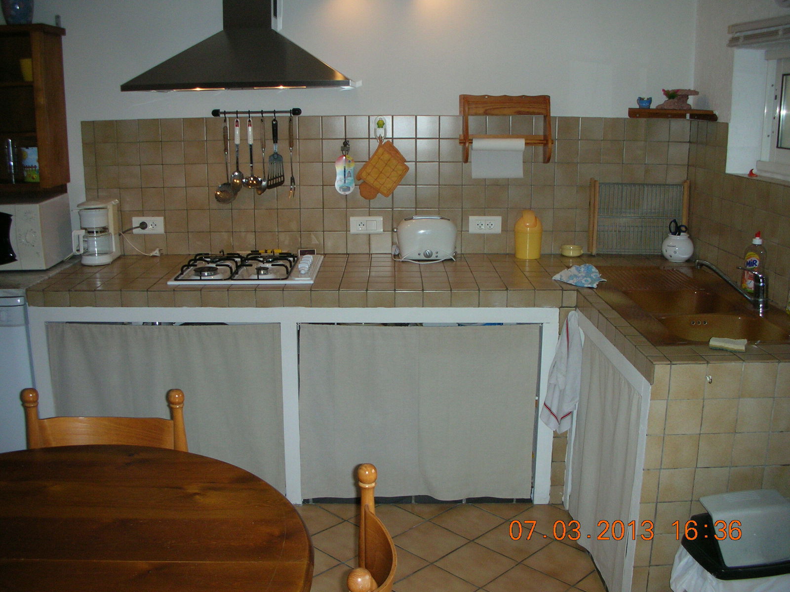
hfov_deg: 52.6
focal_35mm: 35
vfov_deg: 40.7
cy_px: 296
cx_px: 395
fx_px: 799
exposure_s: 1/60.1
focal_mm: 5.8
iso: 119
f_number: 3
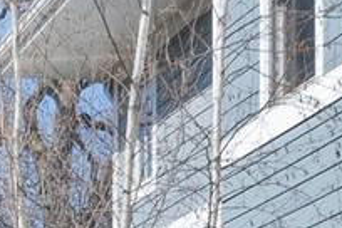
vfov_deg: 6.1
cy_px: 563
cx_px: -179
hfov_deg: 9.3
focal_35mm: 214
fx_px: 2033
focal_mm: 18
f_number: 9
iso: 200
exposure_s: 1/250
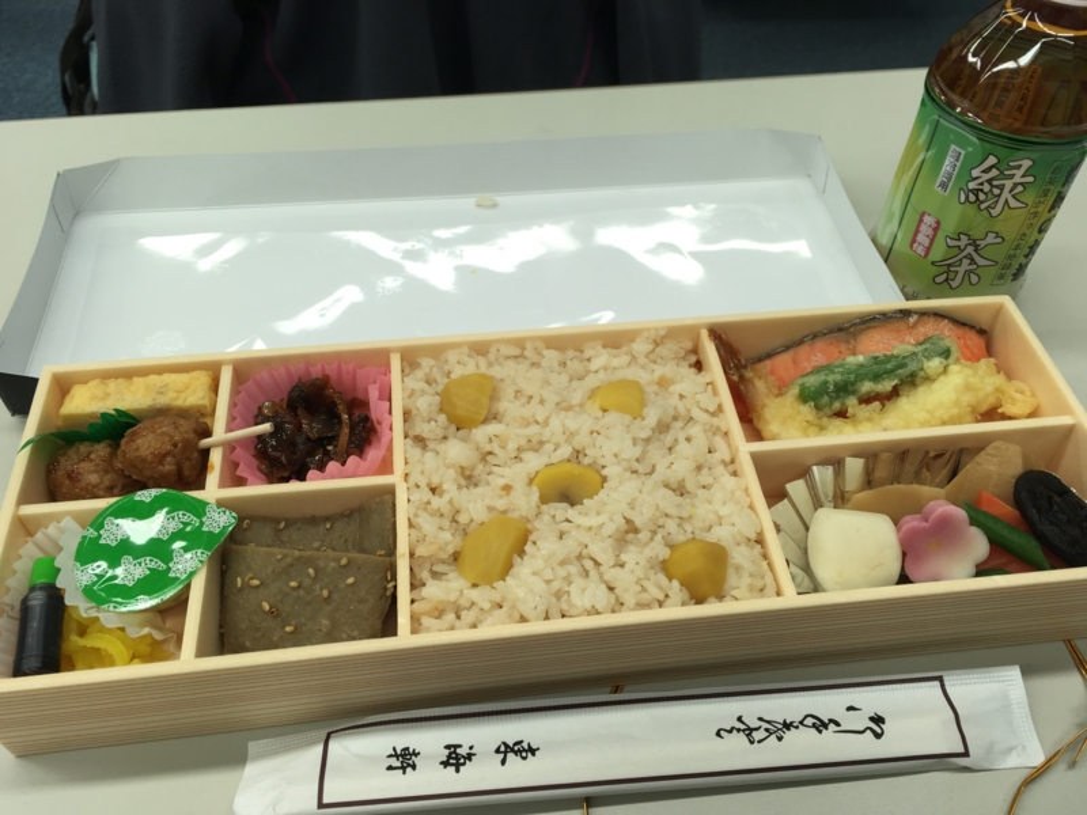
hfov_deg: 61.7
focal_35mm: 29
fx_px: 911
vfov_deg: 48.2
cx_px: 544
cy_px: 408
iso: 25
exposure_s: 1/60
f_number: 2.2
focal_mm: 4.15
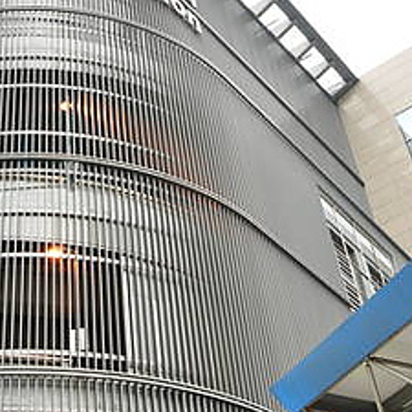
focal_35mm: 61
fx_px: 821
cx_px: 46
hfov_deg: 27.2
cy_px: 156
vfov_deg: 28.1
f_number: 8
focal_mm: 18
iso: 400
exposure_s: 1/60
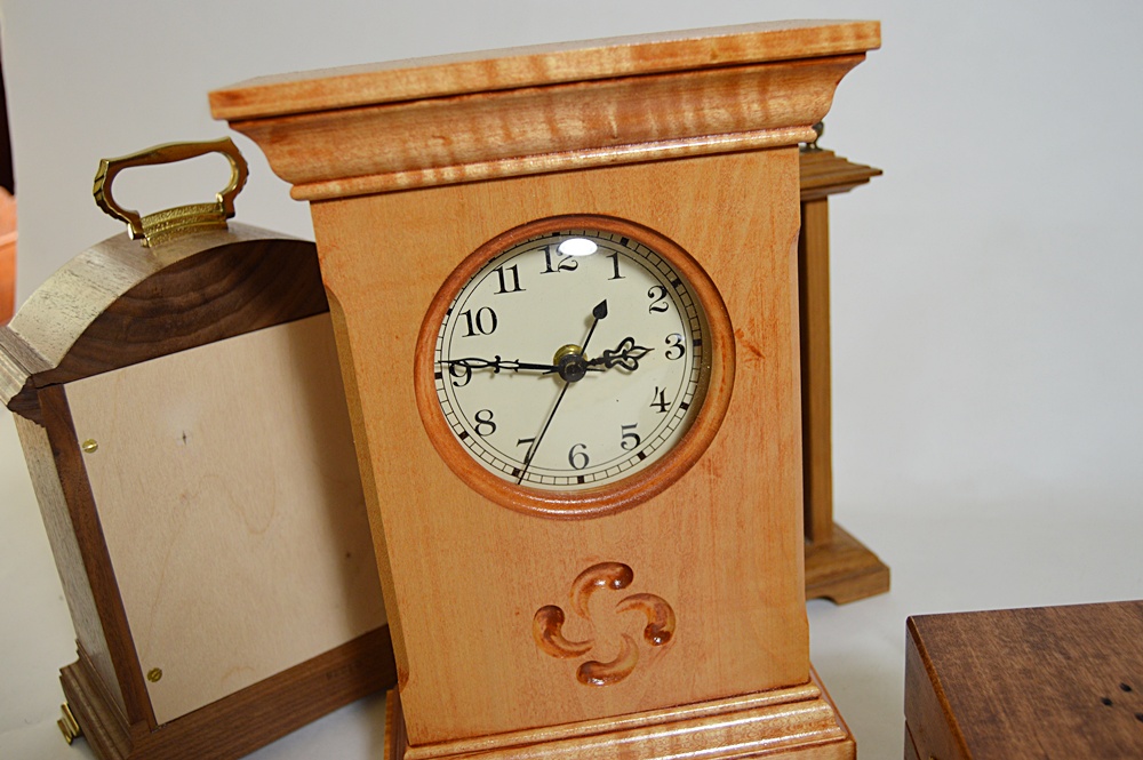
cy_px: 380
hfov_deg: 57.3
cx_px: 572
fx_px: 1047
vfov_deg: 39.9
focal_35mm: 33
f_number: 4.5
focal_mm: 22
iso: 400
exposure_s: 1/80
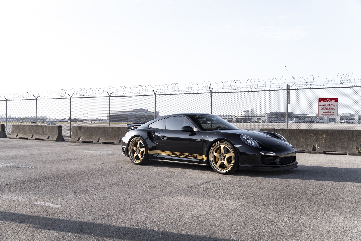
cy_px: 120
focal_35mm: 36
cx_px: 180
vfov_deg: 37.2
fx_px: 358
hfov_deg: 53.5
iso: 100
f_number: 5
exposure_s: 1/250
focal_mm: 35.7
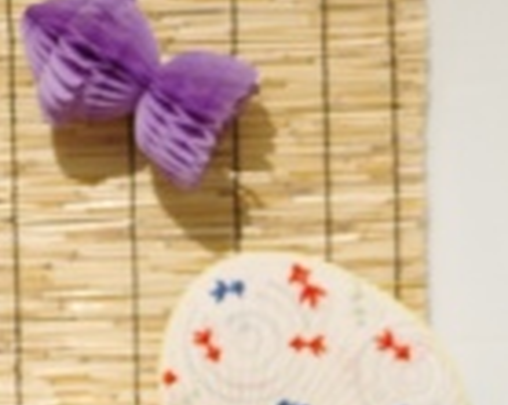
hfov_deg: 7.6
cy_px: 566
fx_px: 3801
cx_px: 73
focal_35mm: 253
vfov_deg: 6.1
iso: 320
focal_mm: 63
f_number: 2.8
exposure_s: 1/80
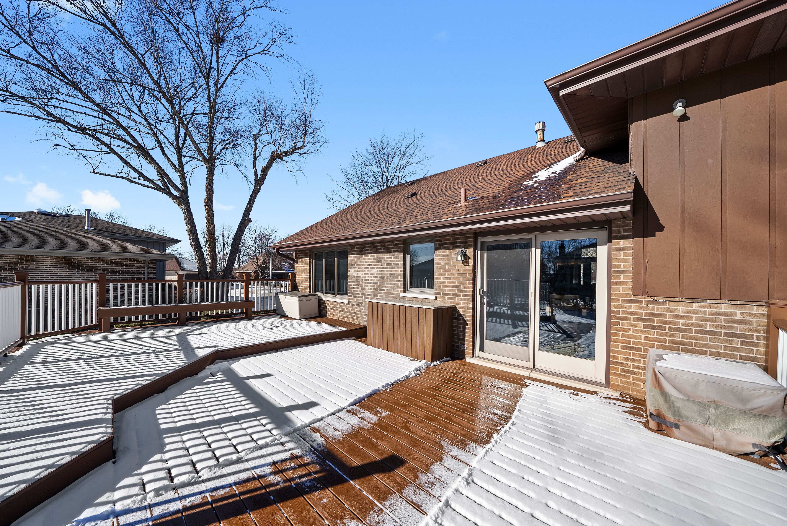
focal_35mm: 12
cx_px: 394
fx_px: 262
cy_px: 263
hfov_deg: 112.6
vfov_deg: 90.1
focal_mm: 12
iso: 80
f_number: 10
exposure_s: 1/160
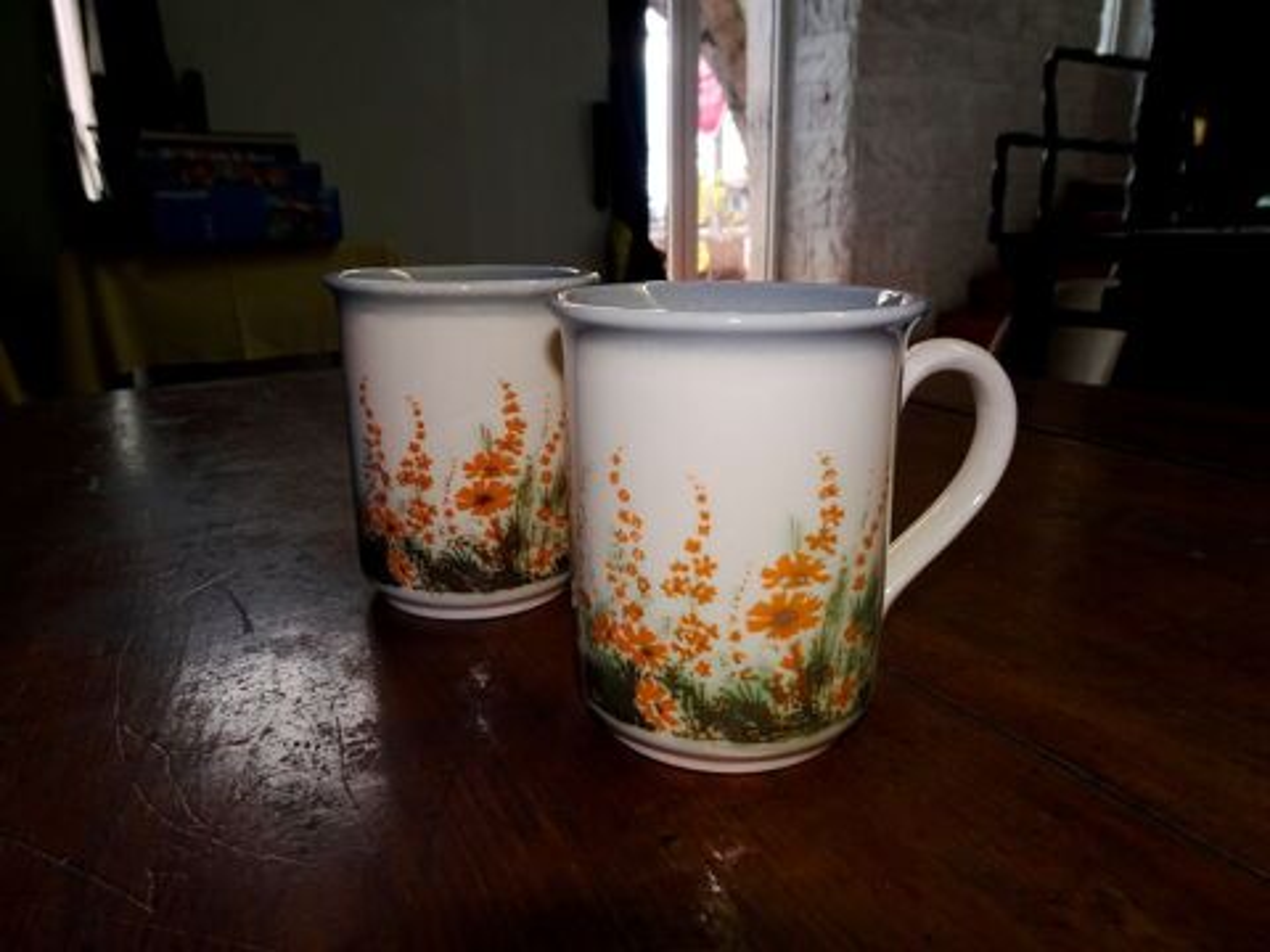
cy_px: 476
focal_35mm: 24
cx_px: 635
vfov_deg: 56.8
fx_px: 881
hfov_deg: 71.6
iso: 80
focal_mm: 4.1
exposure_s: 1/30
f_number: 3.5
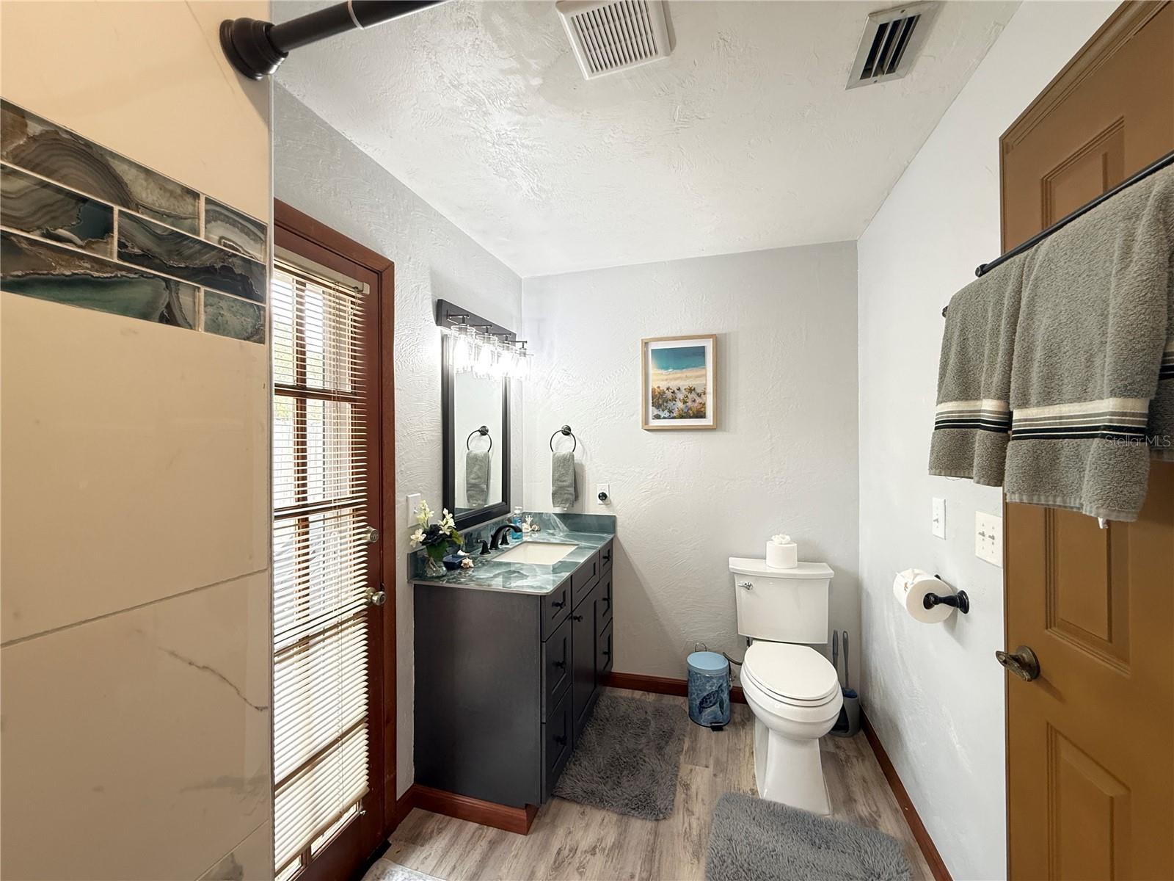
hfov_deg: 102.1
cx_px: 587
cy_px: 440
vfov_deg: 85.7
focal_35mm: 14
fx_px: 475
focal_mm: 2.22
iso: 250
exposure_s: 1/60
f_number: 2.2
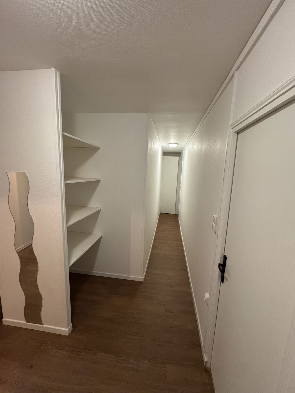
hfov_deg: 85.7
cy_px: 196
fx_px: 159
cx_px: 148
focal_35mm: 14
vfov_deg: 102.1
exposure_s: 1/60
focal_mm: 2.22
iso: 640
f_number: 2.2
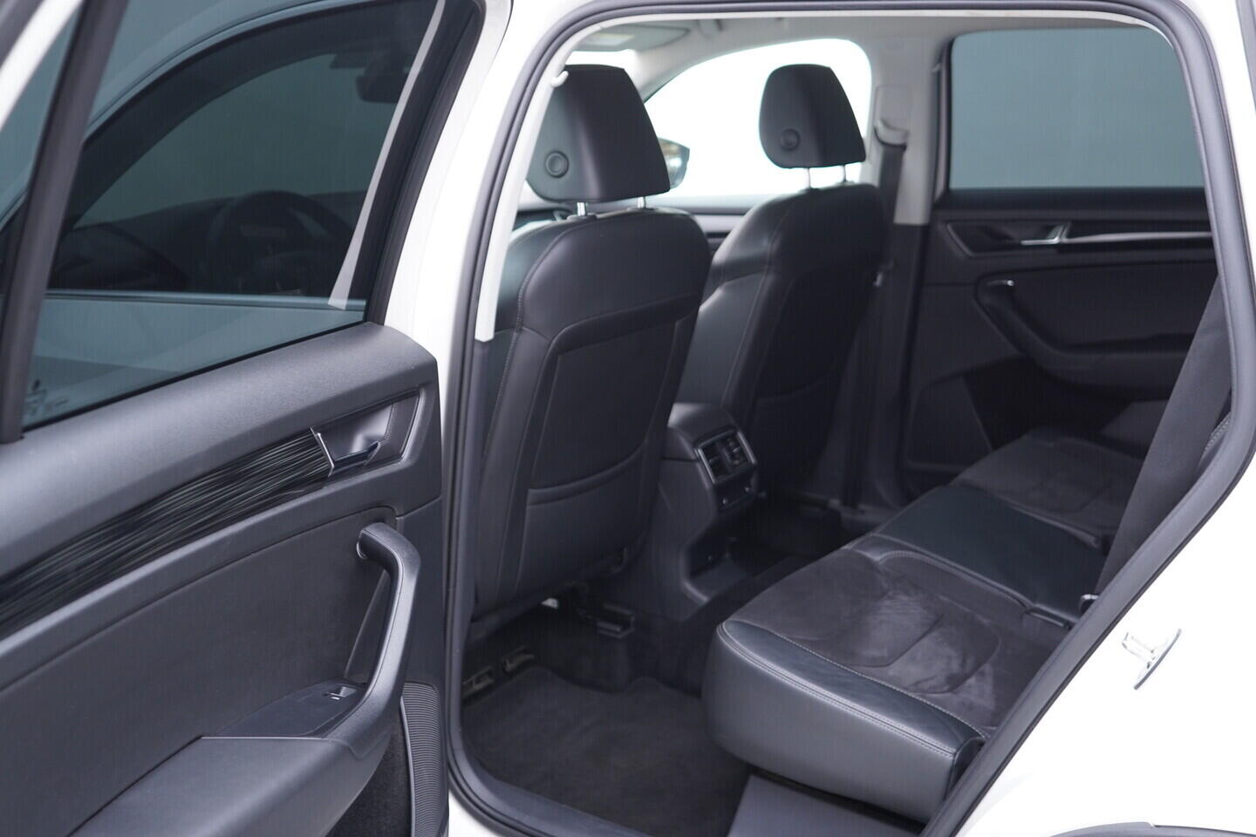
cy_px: 418
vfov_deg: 36.9
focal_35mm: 36
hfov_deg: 53.1
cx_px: 628
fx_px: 1256
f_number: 2.8
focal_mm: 24
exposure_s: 1/40
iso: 320
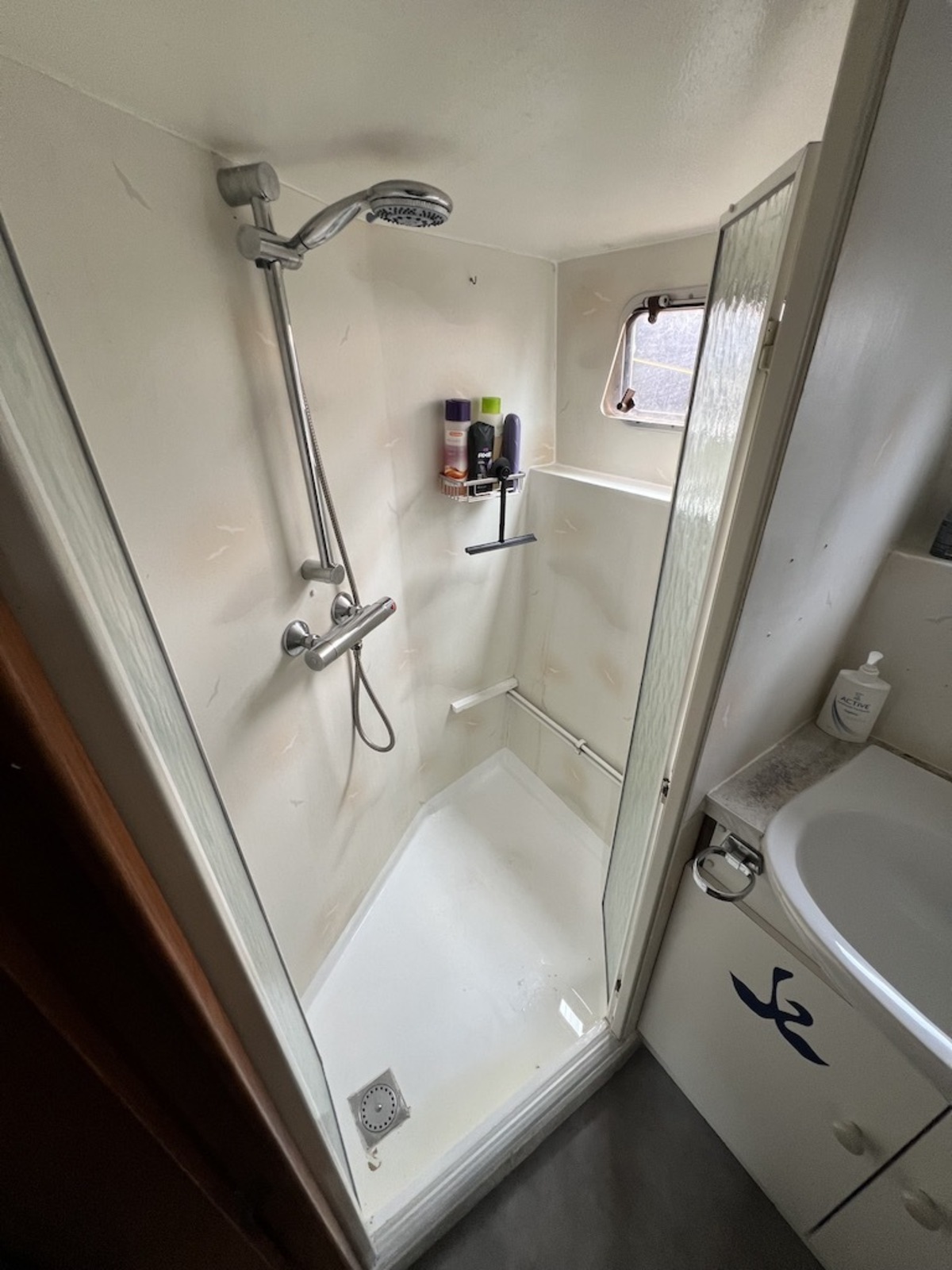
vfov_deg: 106.2
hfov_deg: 89.9
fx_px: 477
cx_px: 476
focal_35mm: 13
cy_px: 635
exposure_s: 1/99
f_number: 1.8
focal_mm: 1.57
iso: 160
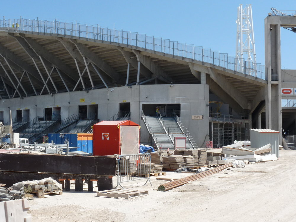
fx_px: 445
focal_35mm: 52
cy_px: 111
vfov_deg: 28.0
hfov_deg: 36.8
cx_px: 148
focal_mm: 6.5
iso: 100
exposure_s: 1/400
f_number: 5.6
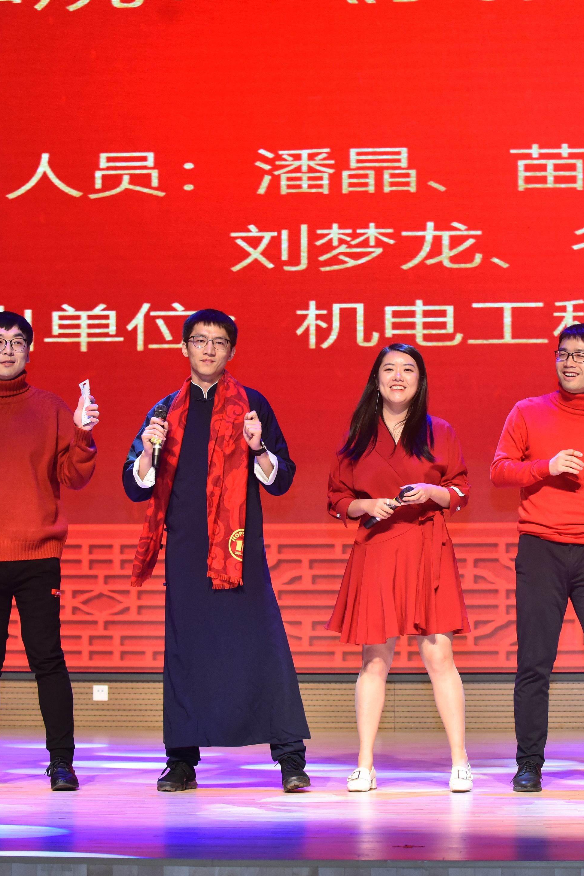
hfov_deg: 12.9
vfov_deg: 19.3
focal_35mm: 106
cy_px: 438
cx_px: 392
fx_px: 2579
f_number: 5
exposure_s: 1/200
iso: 1600
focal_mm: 70
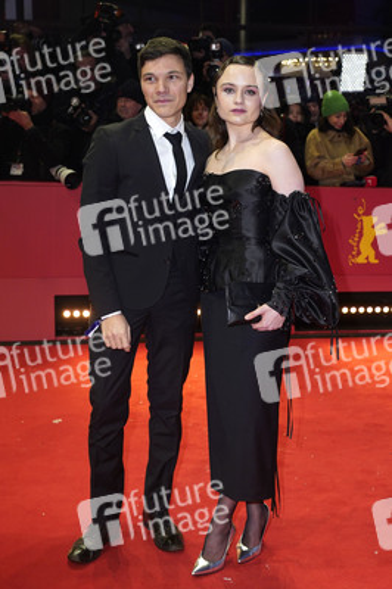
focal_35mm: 50
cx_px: 196
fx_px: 818
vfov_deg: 39.6
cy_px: 294
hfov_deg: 26.9
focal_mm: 50
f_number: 5.6
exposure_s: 1/160
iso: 800
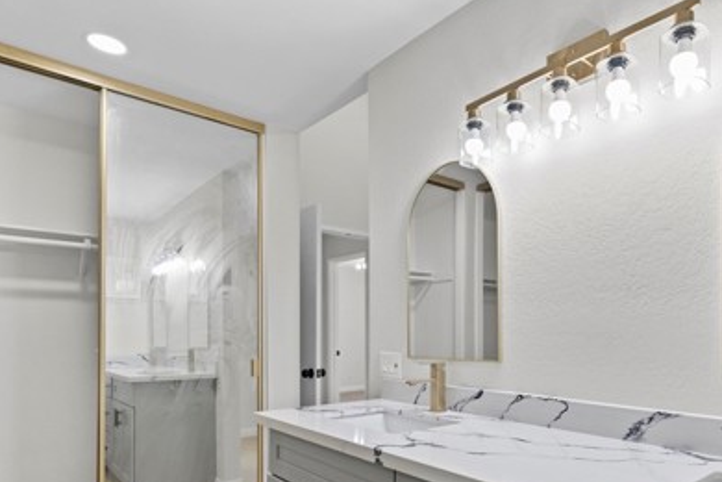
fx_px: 461
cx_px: 457
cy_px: 342
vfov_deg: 53.4
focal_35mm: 23
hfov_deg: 74.6
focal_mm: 14
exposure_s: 1/160
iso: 320
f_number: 4
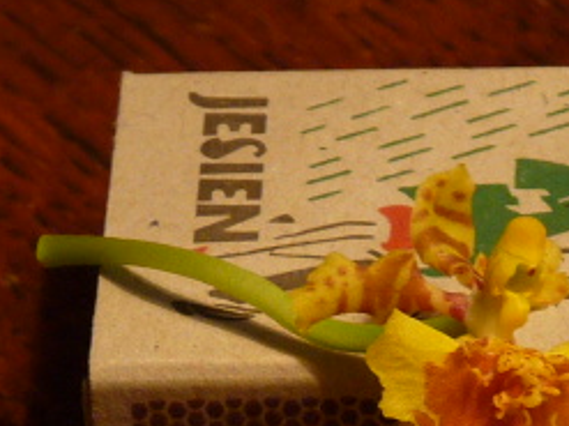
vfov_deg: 4.8
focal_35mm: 308
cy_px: 465
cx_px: 509
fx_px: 5060
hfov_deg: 6.4
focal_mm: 11.9
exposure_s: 1/40
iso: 200
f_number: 3.4
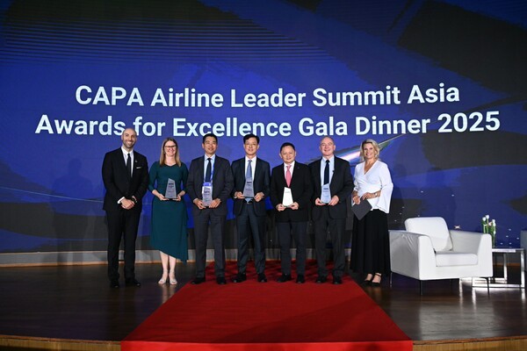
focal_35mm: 34
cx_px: 264
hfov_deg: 55.8
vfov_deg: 38.9
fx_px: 498
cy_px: 176
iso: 3200
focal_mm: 34
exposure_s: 1/200
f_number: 5.6
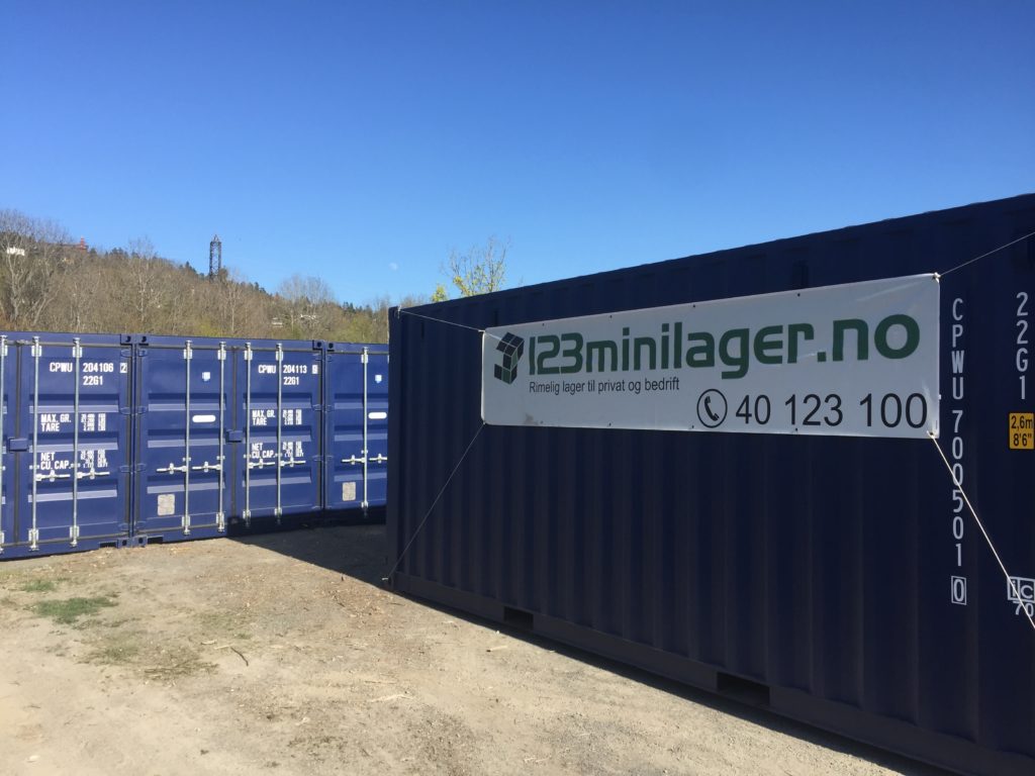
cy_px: 388
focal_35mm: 29
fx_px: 867
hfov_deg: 61.7
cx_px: 518
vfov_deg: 48.2
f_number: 2.2
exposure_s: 1/1364
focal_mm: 4.15
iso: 32
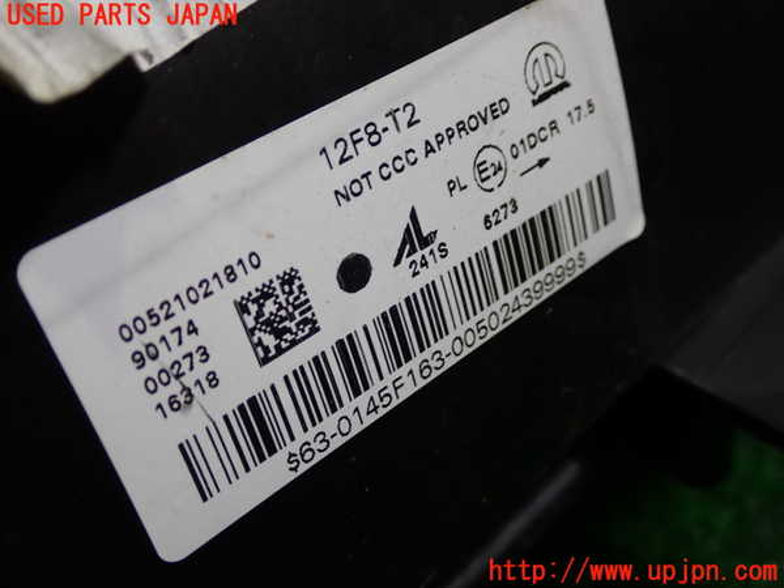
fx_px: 997
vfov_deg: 32.9
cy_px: 294
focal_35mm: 44
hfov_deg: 42.9
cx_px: 392
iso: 200
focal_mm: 7.84
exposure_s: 1/60
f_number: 2.9
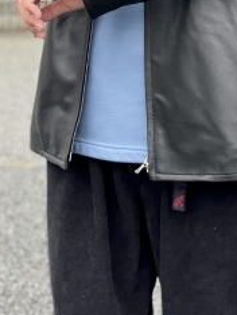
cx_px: 197
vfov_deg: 17.3
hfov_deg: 13.3
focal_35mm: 111
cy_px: 4
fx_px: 1011
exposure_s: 1/249
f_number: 2
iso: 32
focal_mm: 6
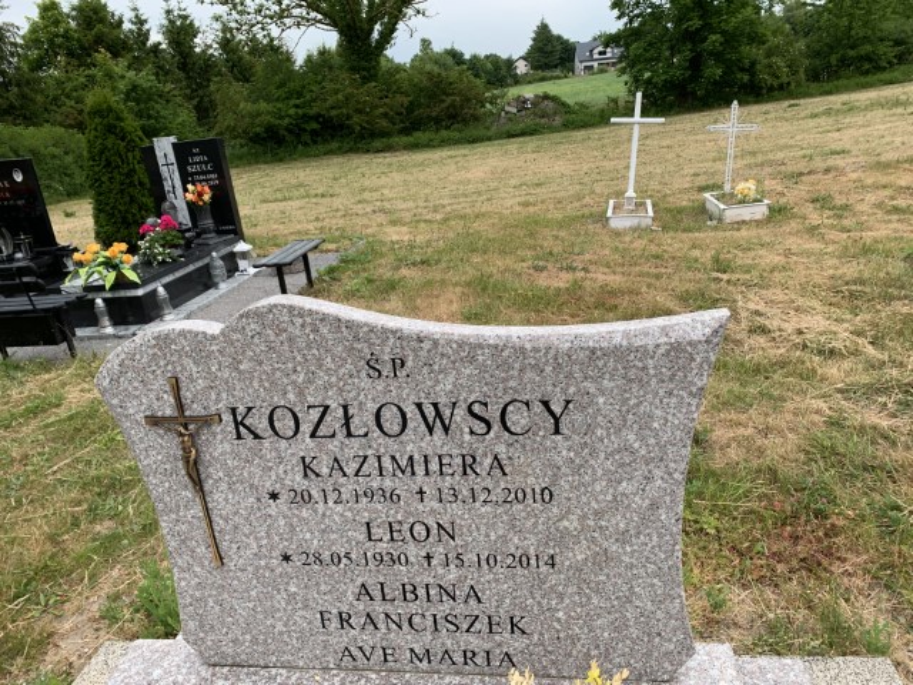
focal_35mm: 26
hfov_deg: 67.3
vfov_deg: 53.1
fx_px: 686
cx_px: 456
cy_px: 342
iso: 25
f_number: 1.8
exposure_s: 1/749
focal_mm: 4.25
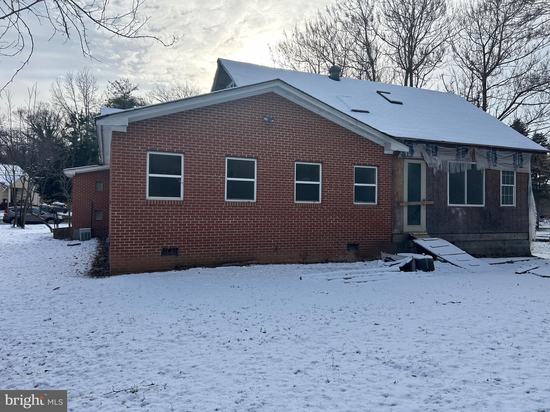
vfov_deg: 53.1
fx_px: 413
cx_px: 275
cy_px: 206
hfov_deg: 67.3
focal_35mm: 26
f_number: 1.5
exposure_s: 1/2632
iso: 50
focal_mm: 5.7
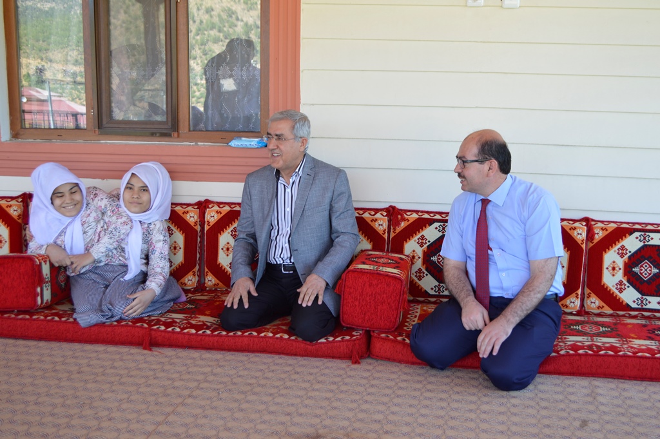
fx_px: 797
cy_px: 220
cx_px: 330
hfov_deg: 45.0
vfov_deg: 30.8
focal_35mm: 44
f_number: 5
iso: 400
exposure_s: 1/100
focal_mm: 29
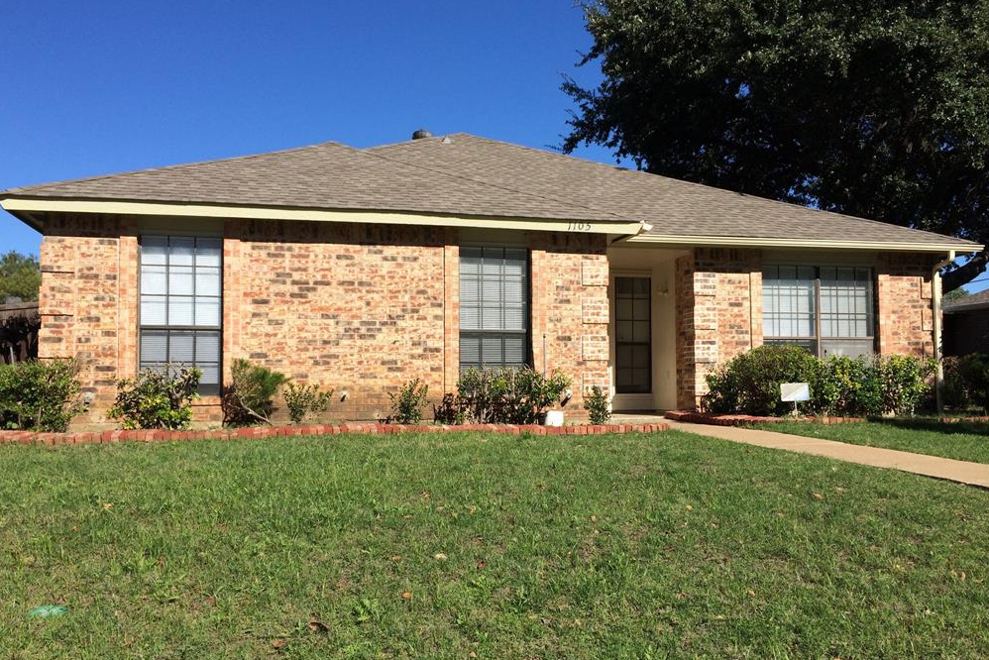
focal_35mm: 32
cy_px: 353
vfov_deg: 41.1
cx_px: 486
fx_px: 879
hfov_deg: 58.7
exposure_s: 1/2415
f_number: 2.2
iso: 32
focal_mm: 4.12
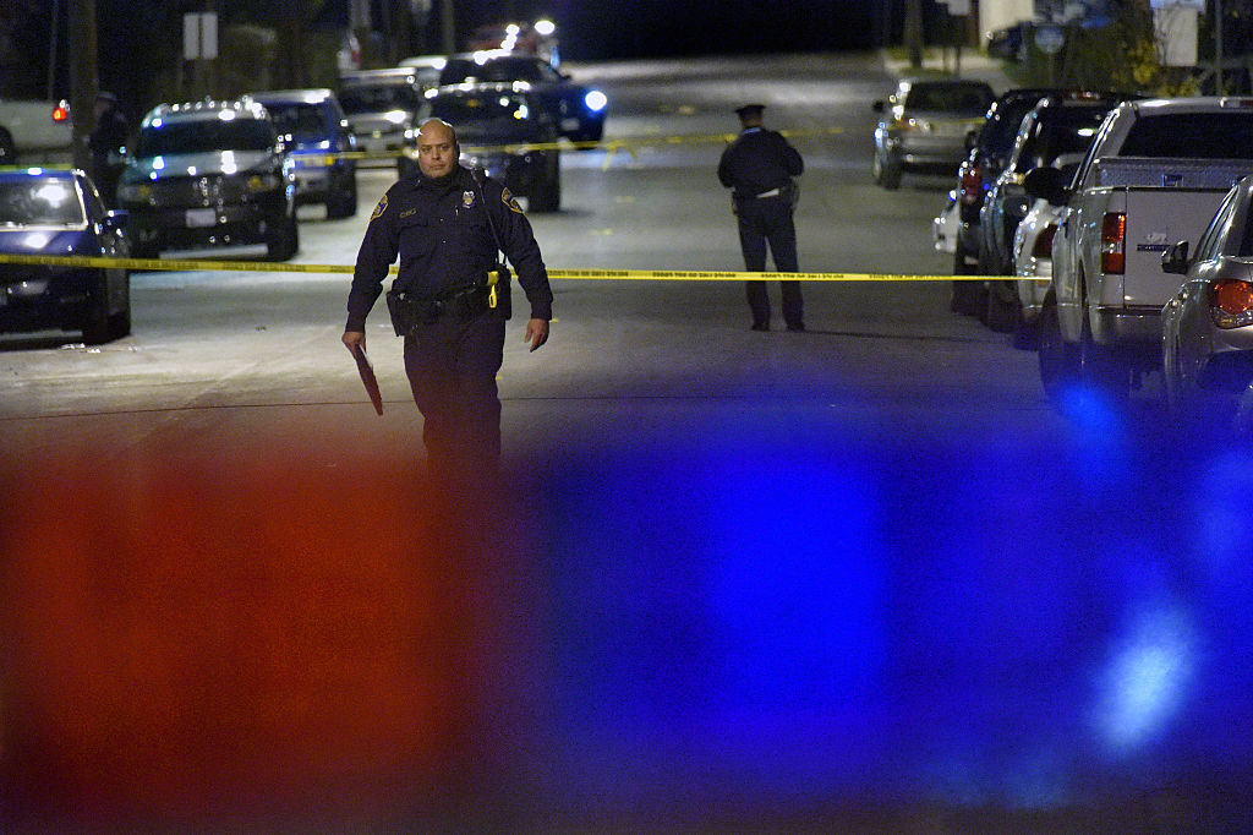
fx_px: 10438
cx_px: 626
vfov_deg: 4.6
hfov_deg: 6.9
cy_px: 418
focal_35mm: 300
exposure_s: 1/100
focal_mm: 300
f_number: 5.6
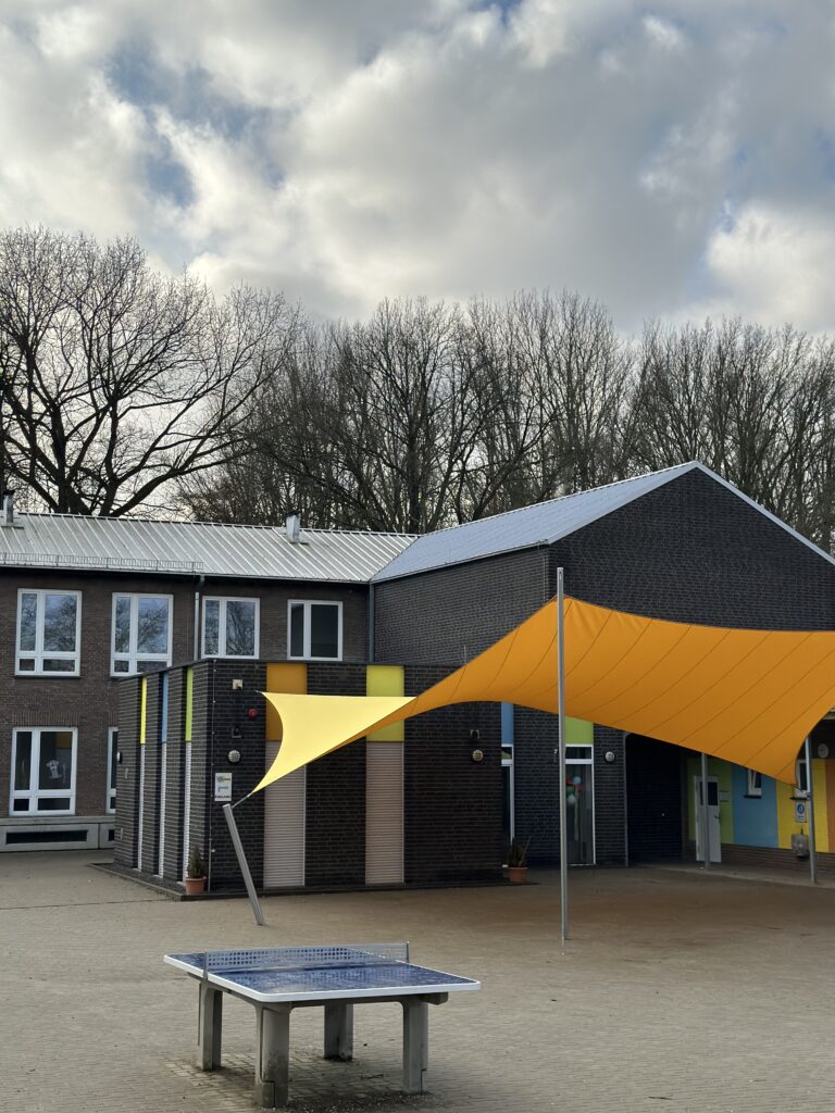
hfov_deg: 30.3
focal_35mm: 48
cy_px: 556
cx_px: 418
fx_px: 1544
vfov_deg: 39.7
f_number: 1.78
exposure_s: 1/3876
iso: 100
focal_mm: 6.86
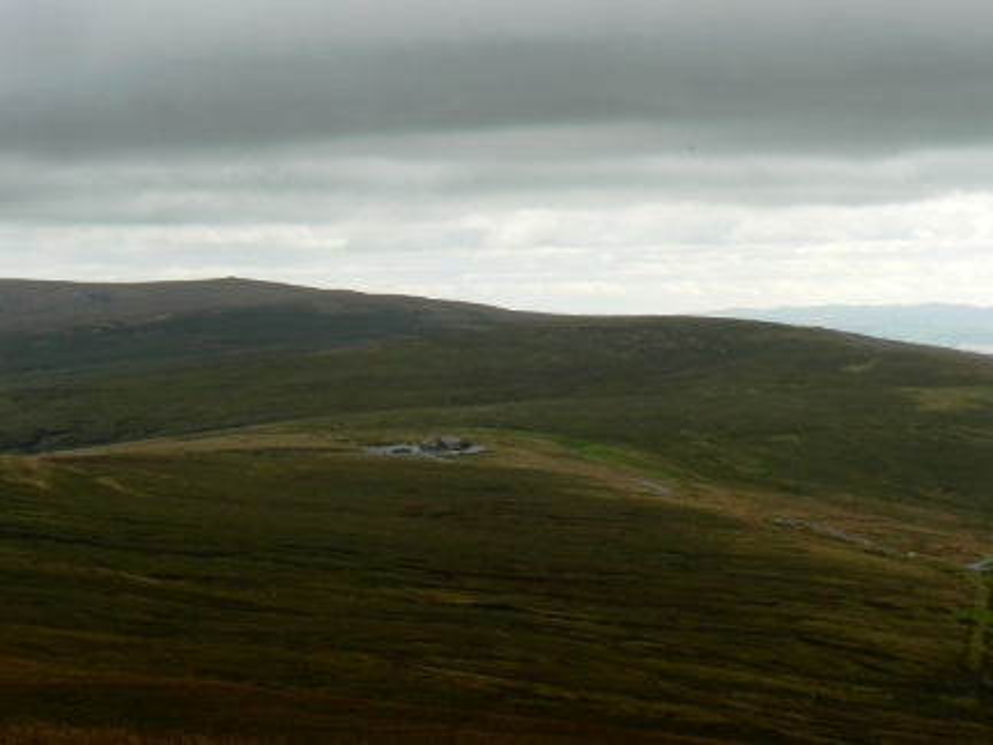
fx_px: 3557
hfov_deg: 15.9
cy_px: 372
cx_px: 496
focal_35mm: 124
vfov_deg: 12.0
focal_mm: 20.7
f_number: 5.6
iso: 80
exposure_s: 1/250
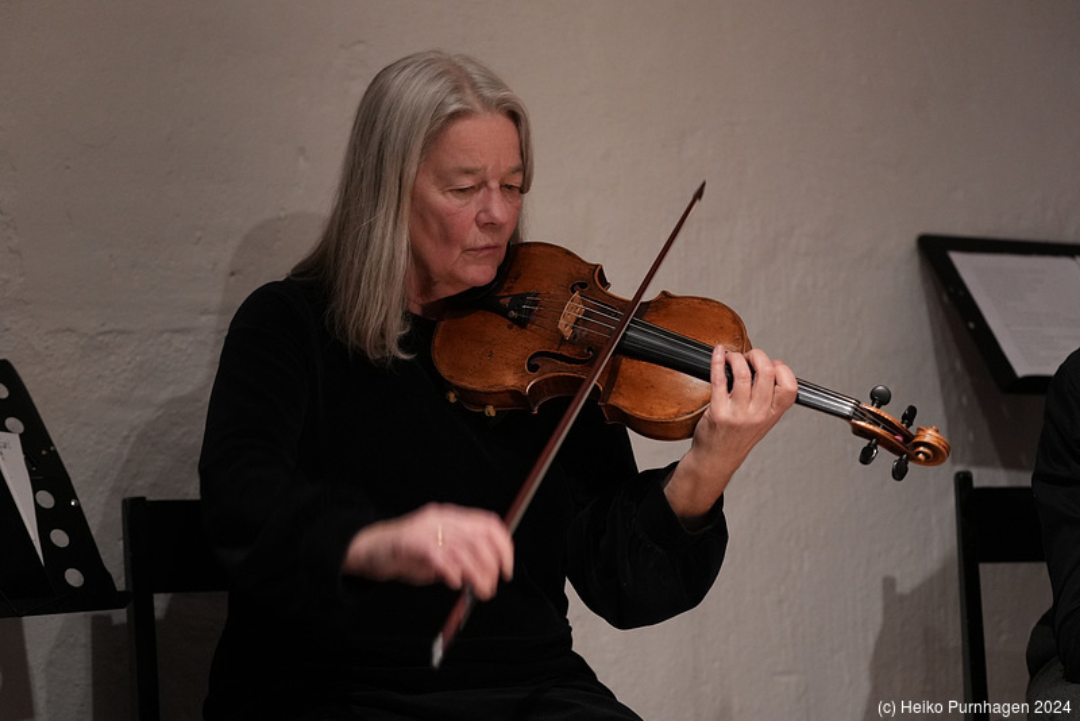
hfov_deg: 25.4
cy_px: 360
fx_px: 2401
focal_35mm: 80
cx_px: 540
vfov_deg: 17.1
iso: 6400
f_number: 2.8
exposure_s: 1/50
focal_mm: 80
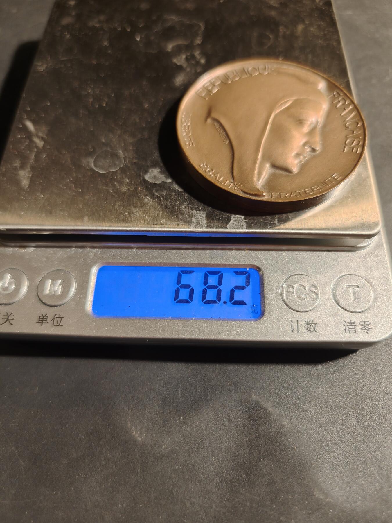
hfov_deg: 58.9
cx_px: 196
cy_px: 262
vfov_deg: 73.9
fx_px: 347
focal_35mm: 23
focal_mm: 6.06
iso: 160
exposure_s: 1/100
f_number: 1.6
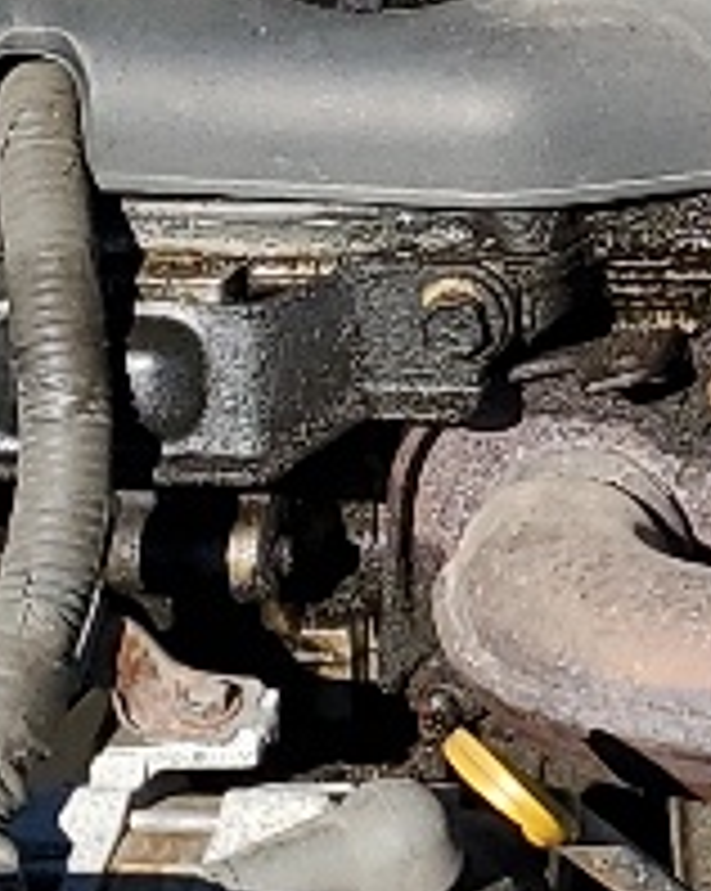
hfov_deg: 7.1
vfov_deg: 9.4
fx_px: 5401
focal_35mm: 205
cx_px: 1642
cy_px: 225
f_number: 1.5
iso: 50
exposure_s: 1/2500
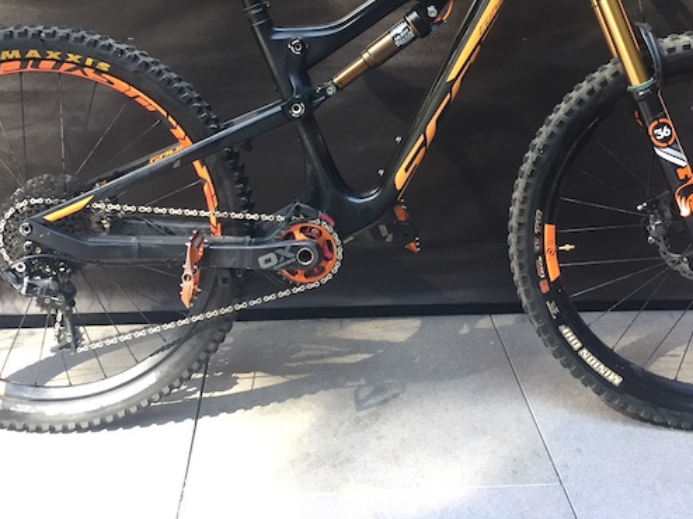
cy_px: 112
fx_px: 940
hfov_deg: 40.4
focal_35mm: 47
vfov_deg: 30.2
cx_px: 389
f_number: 2.2
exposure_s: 1/40
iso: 32
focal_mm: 4.15
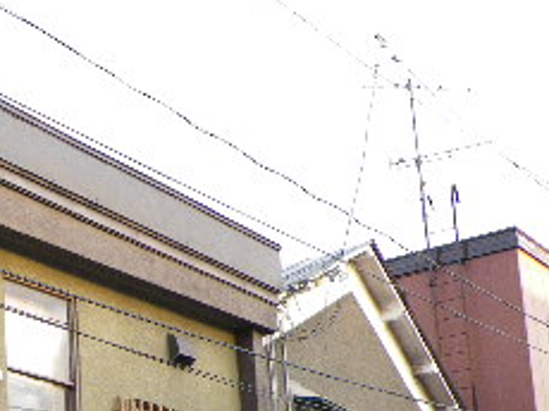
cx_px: -93
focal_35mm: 78
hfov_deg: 23.1
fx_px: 1236
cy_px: 528
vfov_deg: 17.7
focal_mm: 4.9
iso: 160
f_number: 2.6
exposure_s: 1/60
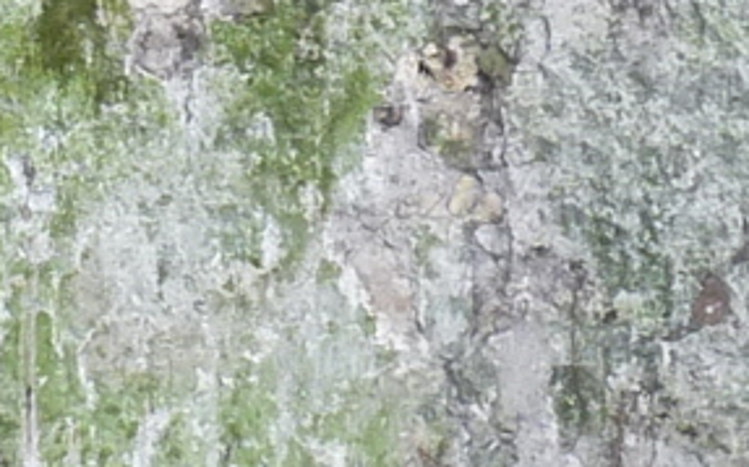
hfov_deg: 10.0
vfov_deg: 6.3
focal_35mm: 208
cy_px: -52
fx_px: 4243
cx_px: -34
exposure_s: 1/80
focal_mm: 4.8
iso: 160
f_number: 2.8
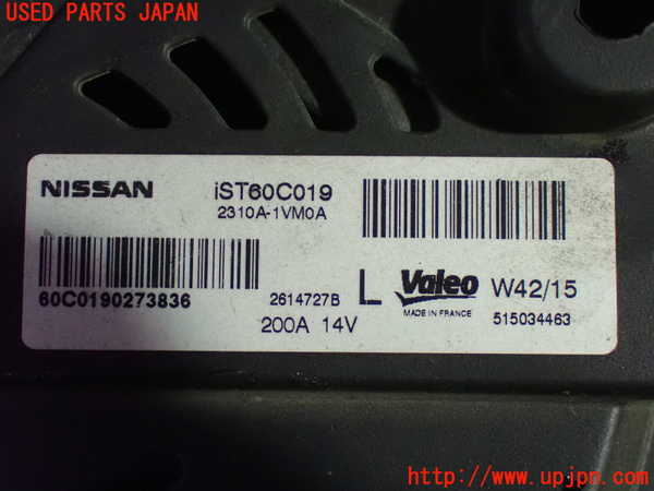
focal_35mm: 62
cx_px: 327
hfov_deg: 31.2
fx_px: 1171
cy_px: 246
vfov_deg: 23.7
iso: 1600
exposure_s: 1/40
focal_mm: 11.09
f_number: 3.6
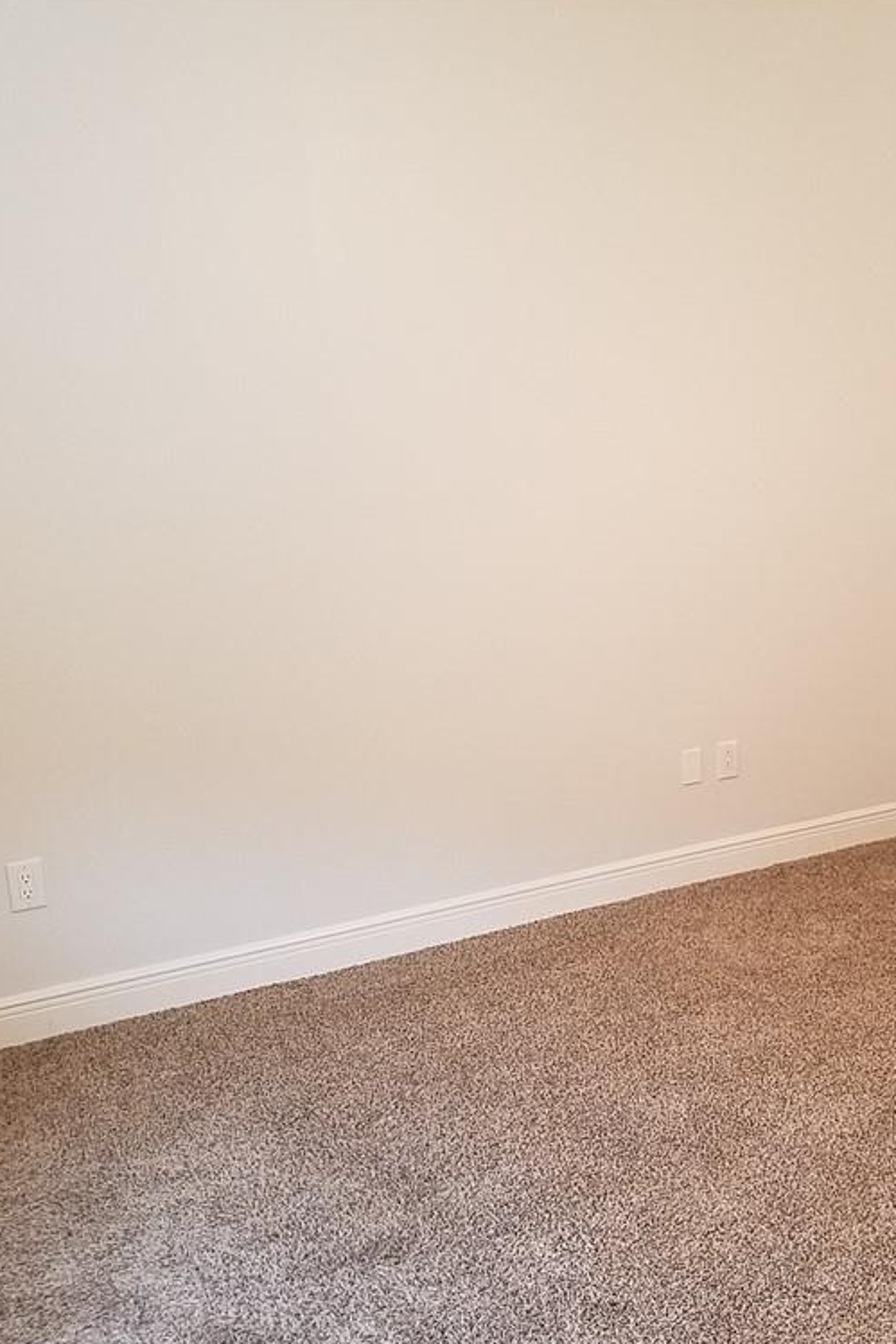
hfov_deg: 34.3
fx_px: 1381
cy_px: 679
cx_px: 779
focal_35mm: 37
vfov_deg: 51.9
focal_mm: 4.2
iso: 160
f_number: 1.7
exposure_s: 1/30
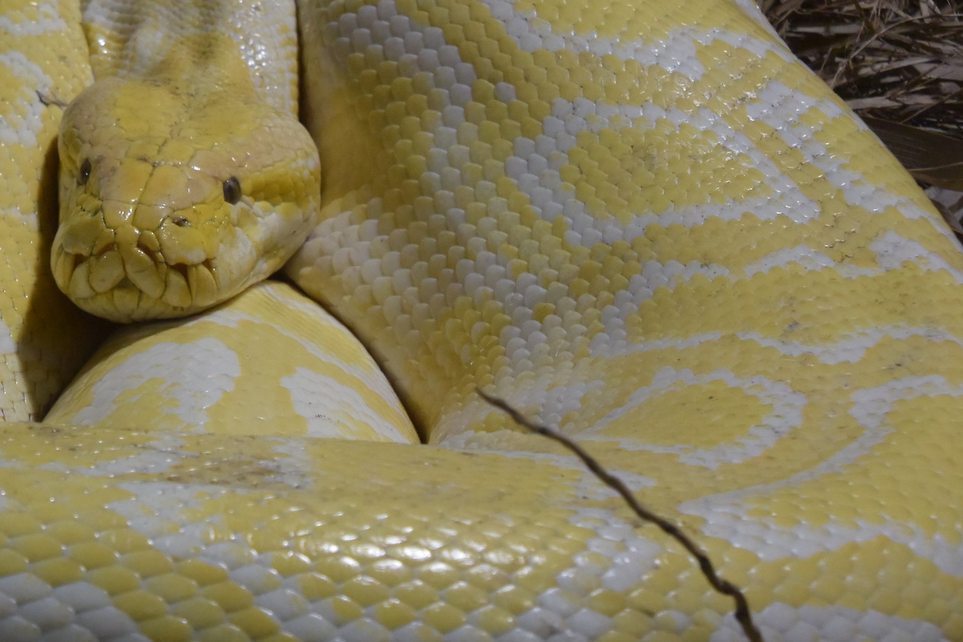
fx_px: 3878
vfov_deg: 9.5
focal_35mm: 145
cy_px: 271
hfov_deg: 14.1
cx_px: 203
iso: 1000
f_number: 5.6
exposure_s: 1/60
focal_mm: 30
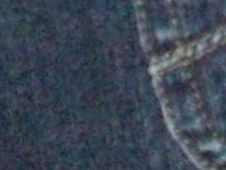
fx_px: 1867
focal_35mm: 286
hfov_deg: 6.7
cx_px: 440
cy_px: -281
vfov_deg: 5.0
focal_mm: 6.2
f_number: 2.8
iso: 800
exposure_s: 1/128
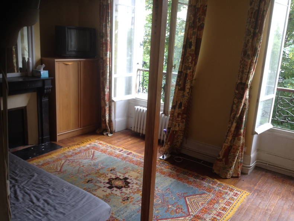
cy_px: 110
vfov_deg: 40.7
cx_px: 147
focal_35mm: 35
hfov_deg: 52.6
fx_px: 297
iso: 64
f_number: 2.4
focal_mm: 4.28
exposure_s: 1/60
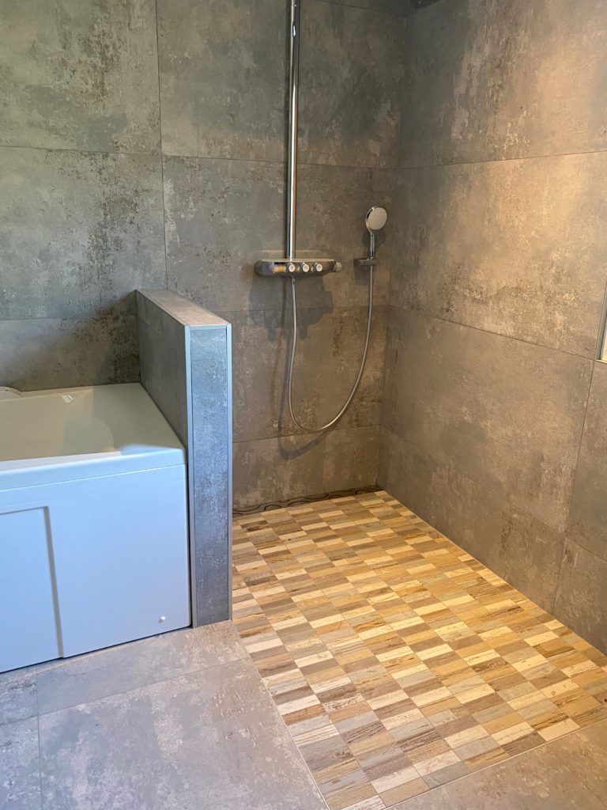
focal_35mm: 26
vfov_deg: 67.3
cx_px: 304
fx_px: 608
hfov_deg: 53.1
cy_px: 405
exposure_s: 1/60
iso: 250
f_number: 1.8
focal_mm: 4.25
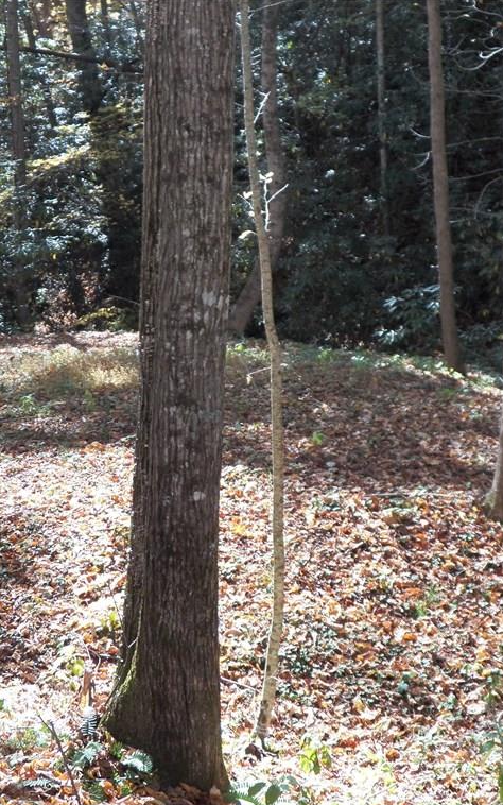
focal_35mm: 63
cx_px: 254
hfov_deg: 20.6
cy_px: 406
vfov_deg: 32.5
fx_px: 1381
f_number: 3.2
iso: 125
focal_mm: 7.9
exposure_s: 1/200
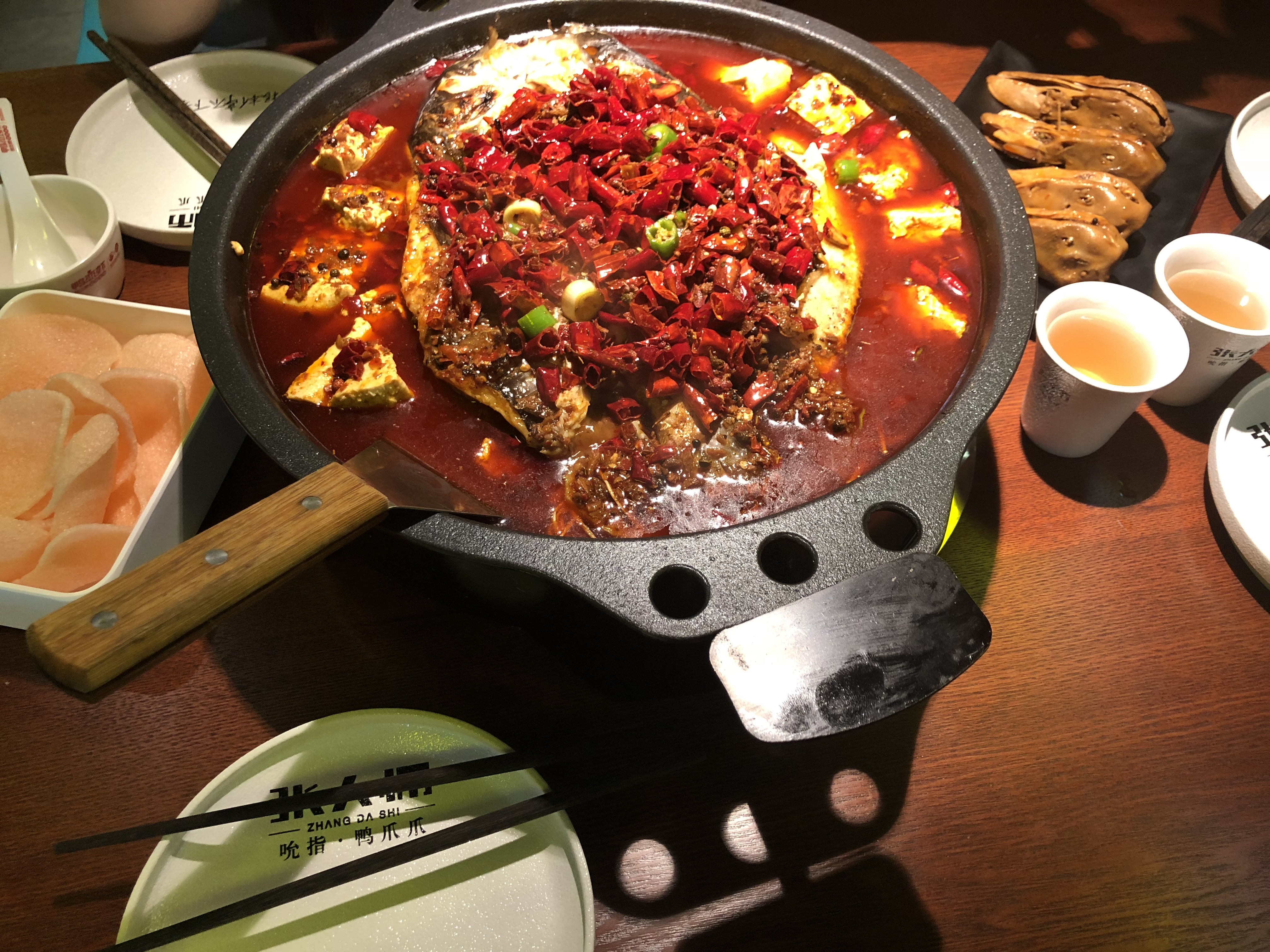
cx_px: 635
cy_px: 476
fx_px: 1027
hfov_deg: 63.4
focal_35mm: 28
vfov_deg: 49.7
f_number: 1.8
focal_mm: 3.99
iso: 64
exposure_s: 1/17
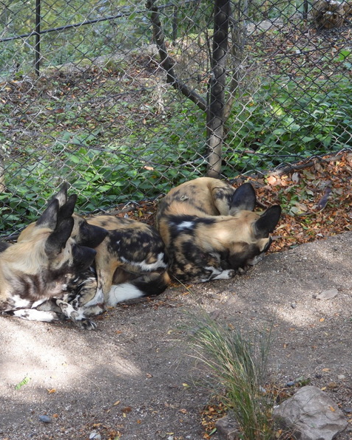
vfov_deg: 10.9
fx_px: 2307
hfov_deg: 8.7
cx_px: 94
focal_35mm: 177
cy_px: 219
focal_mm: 24.3
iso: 100
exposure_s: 1/60
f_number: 4
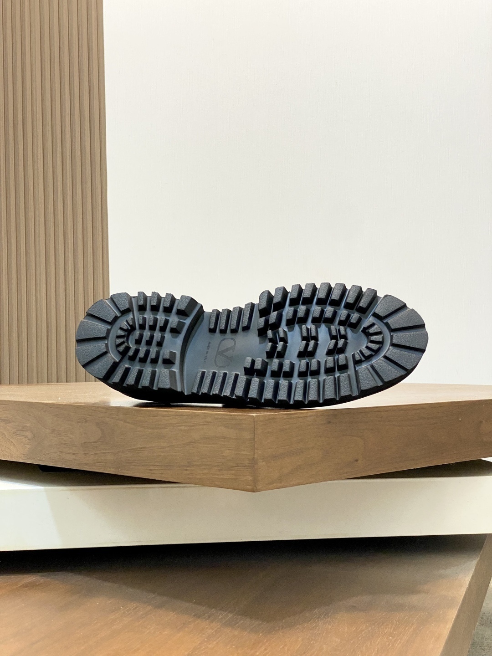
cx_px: 246
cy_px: 328
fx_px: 985
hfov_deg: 28.0
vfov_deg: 36.8
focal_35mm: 52
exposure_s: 1/100
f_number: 2
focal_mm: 6
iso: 80
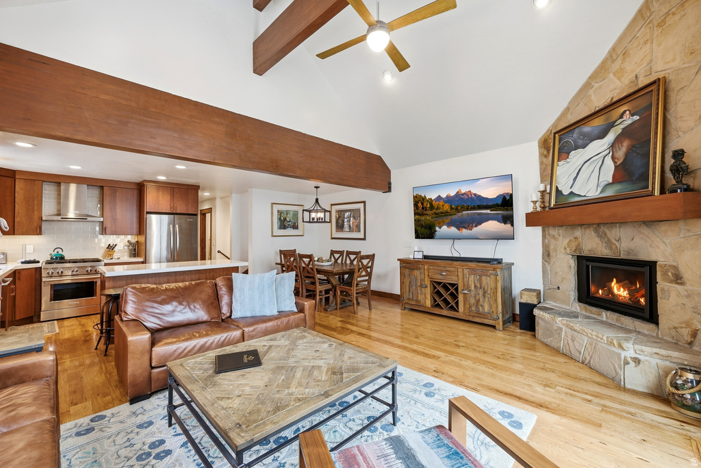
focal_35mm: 15
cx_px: 350
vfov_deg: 78.5
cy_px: 234
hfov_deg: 101.5
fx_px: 286
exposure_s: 1/500
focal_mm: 14.7
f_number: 5
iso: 250
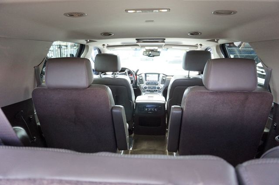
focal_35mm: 24
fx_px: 186
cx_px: 140
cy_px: 92
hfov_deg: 73.8
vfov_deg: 53.1
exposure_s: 1/160
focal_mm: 16
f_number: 3.5
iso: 1600
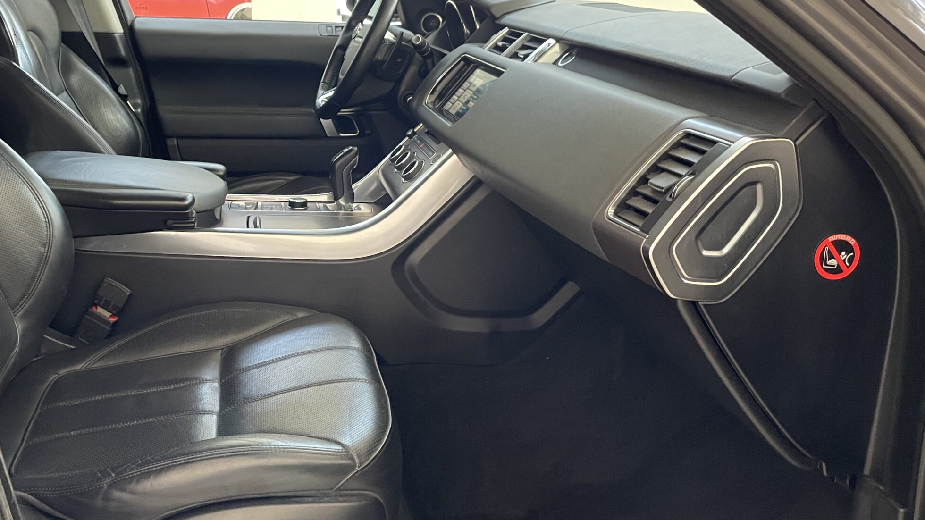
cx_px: 334
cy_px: 178
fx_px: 907
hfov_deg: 53.3
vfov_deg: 31.8
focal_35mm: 37
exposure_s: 1/60
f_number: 1.6
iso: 320
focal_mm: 4.2
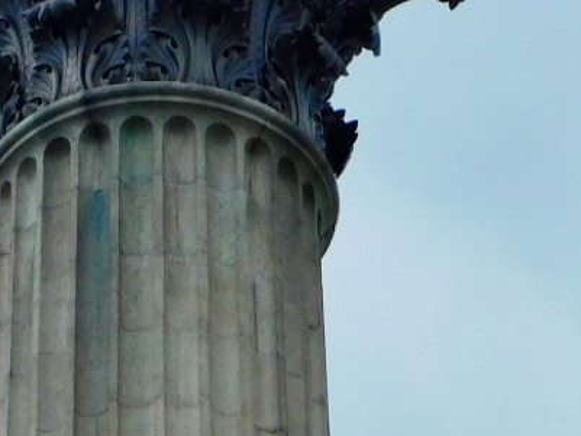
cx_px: 172
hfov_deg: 5.0
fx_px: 6699
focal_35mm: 399
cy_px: -278
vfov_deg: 3.7
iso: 125
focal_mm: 17.8
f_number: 4.8
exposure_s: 1/640
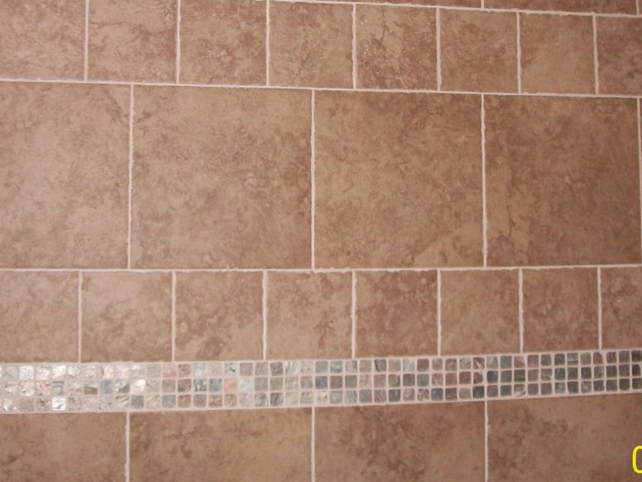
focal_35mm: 55
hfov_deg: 34.9
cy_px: 138
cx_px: 313
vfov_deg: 26.3
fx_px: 1020
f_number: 2.9
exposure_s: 1/30
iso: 160
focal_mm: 5.7
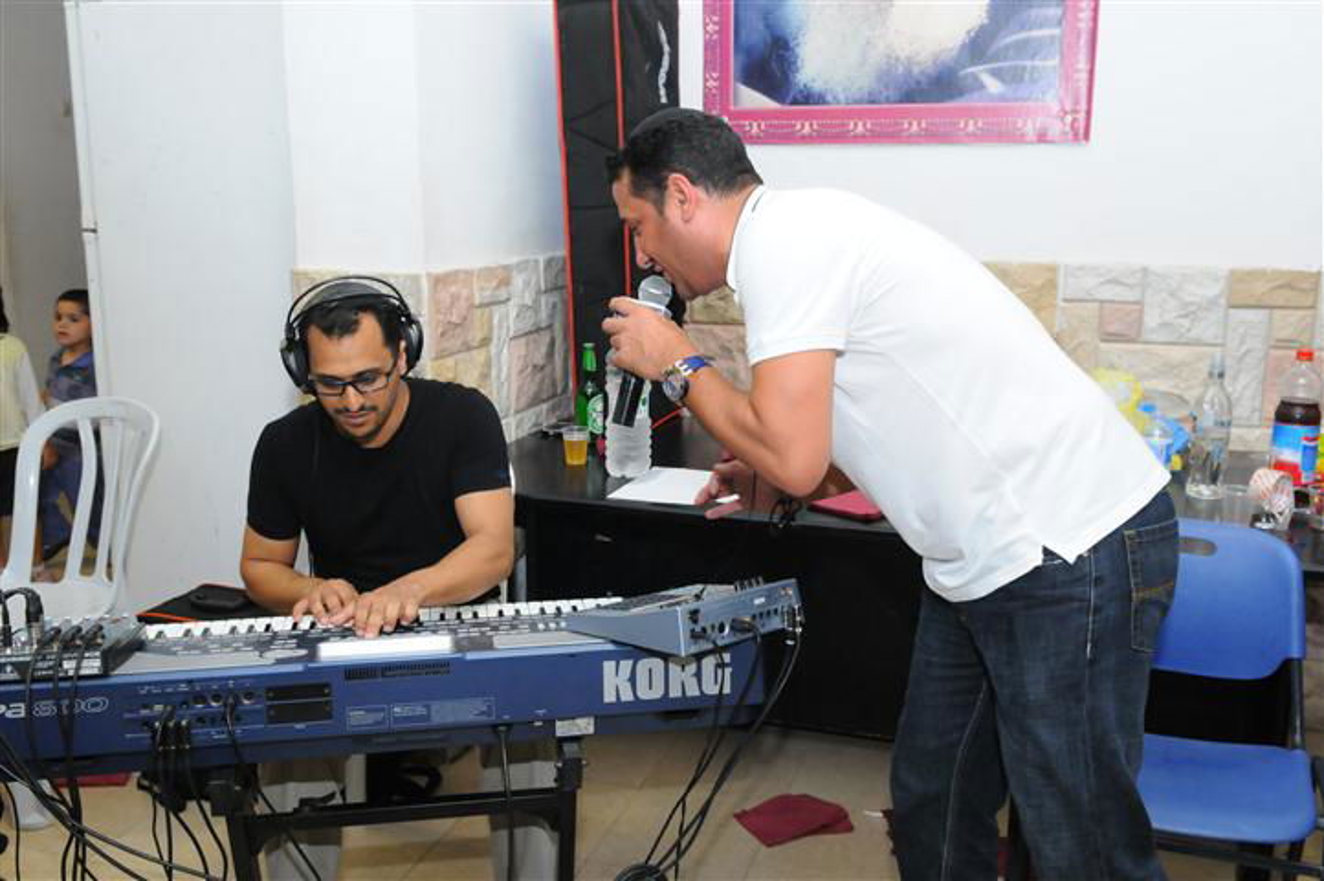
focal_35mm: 34
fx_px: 1268
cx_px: 662
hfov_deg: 55.1
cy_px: 440
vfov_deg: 38.3
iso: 1600
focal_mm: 23
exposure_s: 1/125
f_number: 6.3
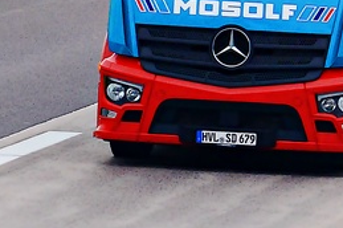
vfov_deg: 1.2
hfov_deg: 1.9
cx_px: 336
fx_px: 10572
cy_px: -77
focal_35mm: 1111
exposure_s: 1/800
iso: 1250
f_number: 10
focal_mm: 240
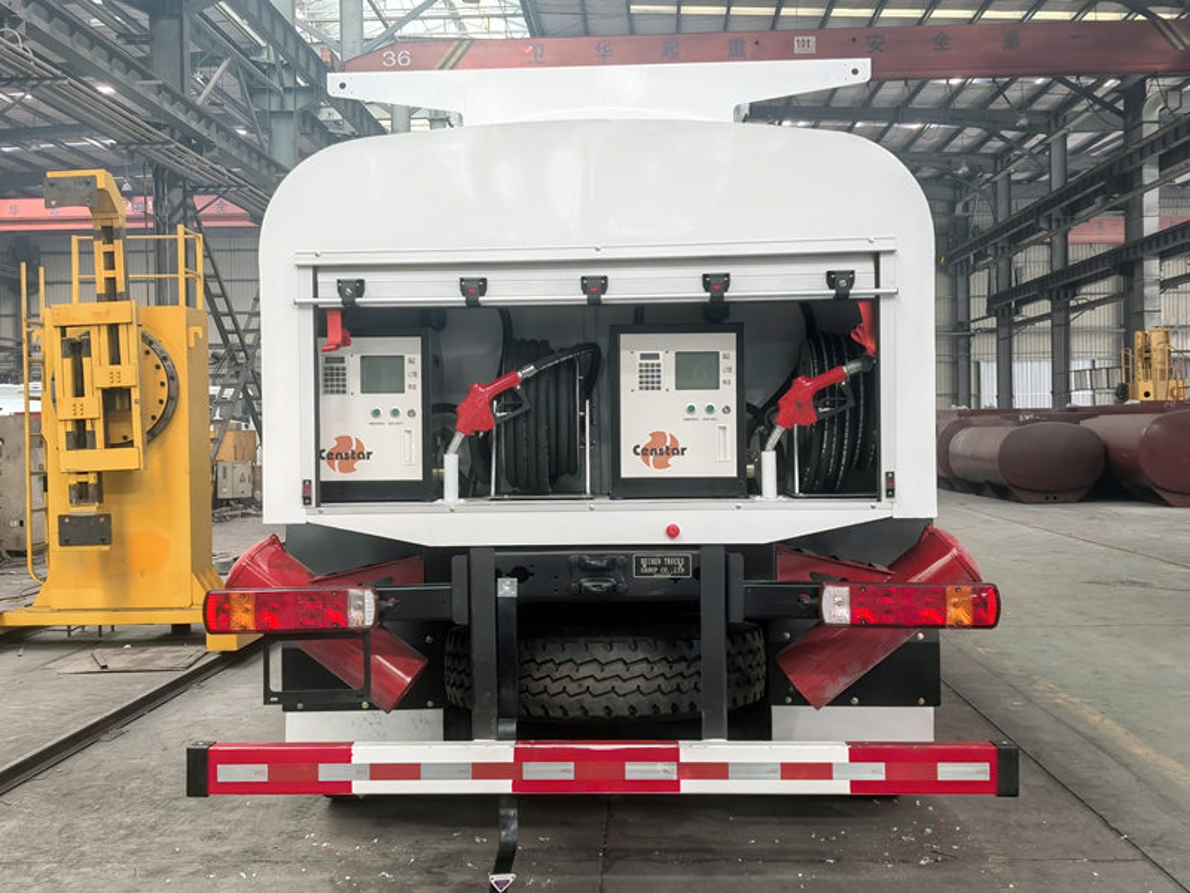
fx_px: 1444
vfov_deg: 34.3
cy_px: 446
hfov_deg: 44.8
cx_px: 595
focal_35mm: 42
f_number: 1.4
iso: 160
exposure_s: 1/100
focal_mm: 6.98
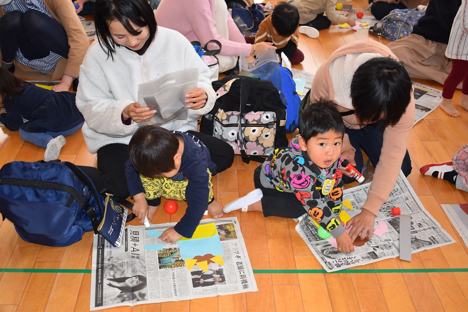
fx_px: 546
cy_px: 156
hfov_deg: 46.4
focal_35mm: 42
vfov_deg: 31.9
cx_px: 234
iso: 800
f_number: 5
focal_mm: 28
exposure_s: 1/100
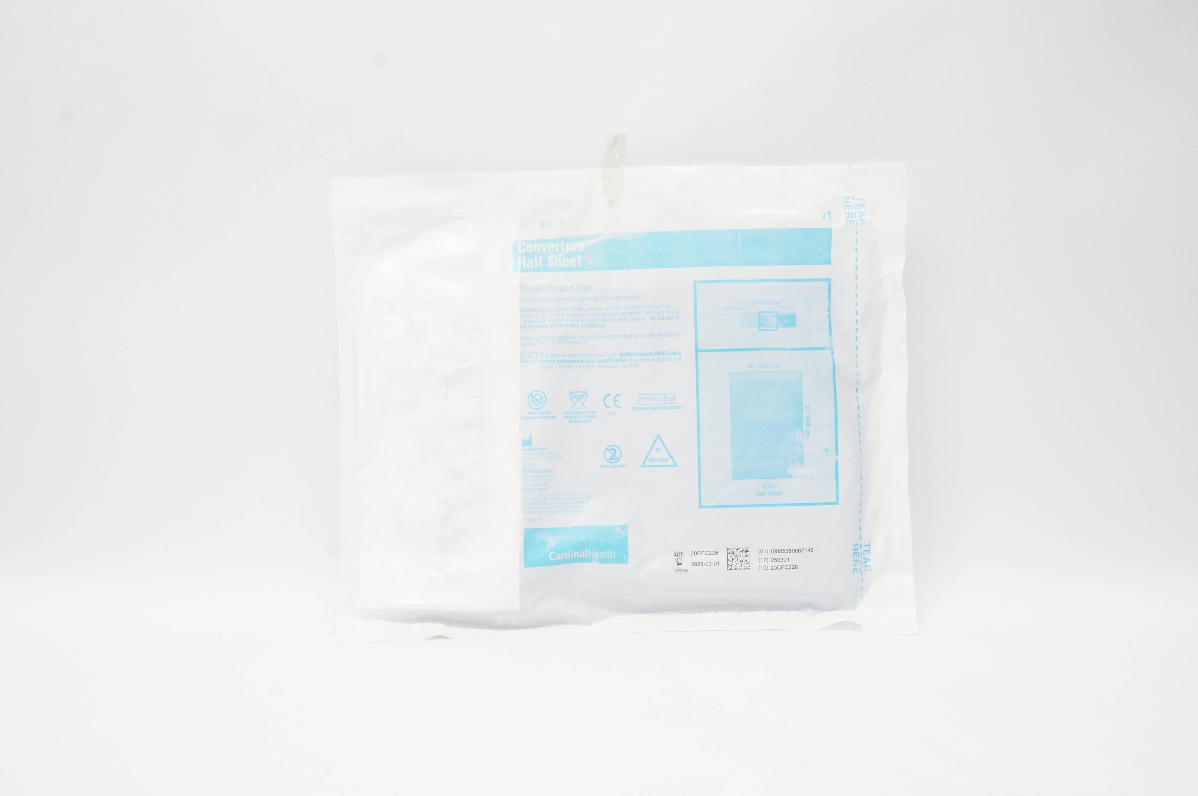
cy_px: 398
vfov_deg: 41.6
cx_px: 599
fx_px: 1047
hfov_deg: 59.5
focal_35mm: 32
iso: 800
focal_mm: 21
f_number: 11
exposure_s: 1/20
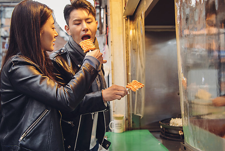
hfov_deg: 57.2
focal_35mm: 33
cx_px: 111
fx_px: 206
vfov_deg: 40.0
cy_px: 76
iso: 640
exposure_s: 1/50
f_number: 2.8
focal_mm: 32
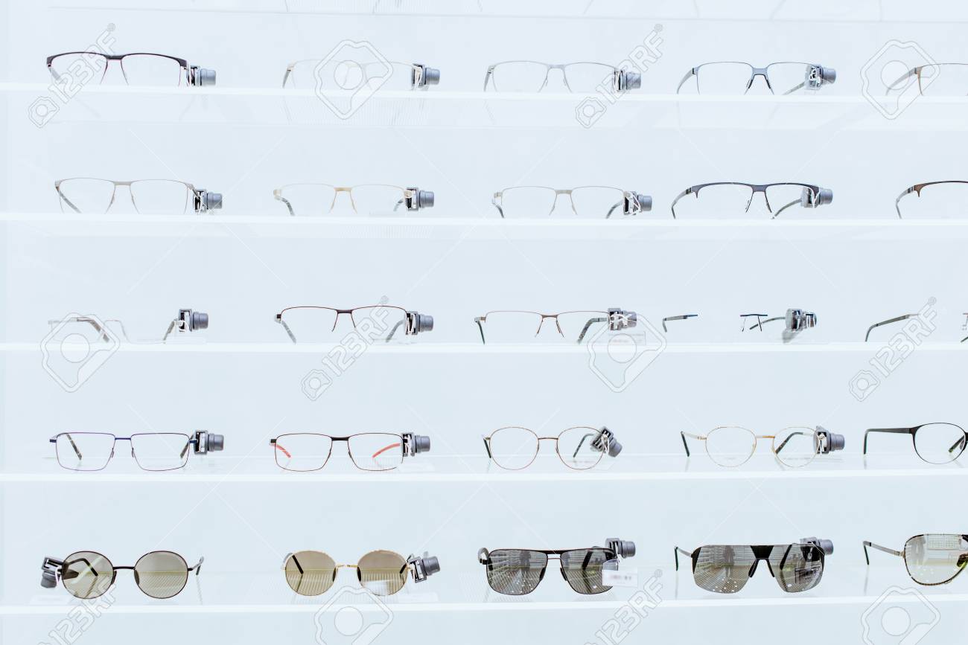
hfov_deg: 39.6
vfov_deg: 27.0
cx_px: 484
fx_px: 1344
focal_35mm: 50
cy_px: 322
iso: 320
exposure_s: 1/200
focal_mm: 50
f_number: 3.5
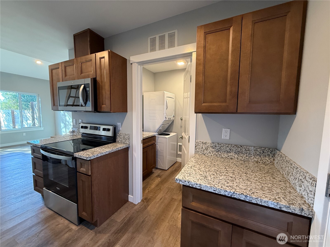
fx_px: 133
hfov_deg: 102.1
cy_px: 124
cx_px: 165
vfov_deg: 85.7
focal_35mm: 14
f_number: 2.2
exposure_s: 1/60
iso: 250
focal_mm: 2.22
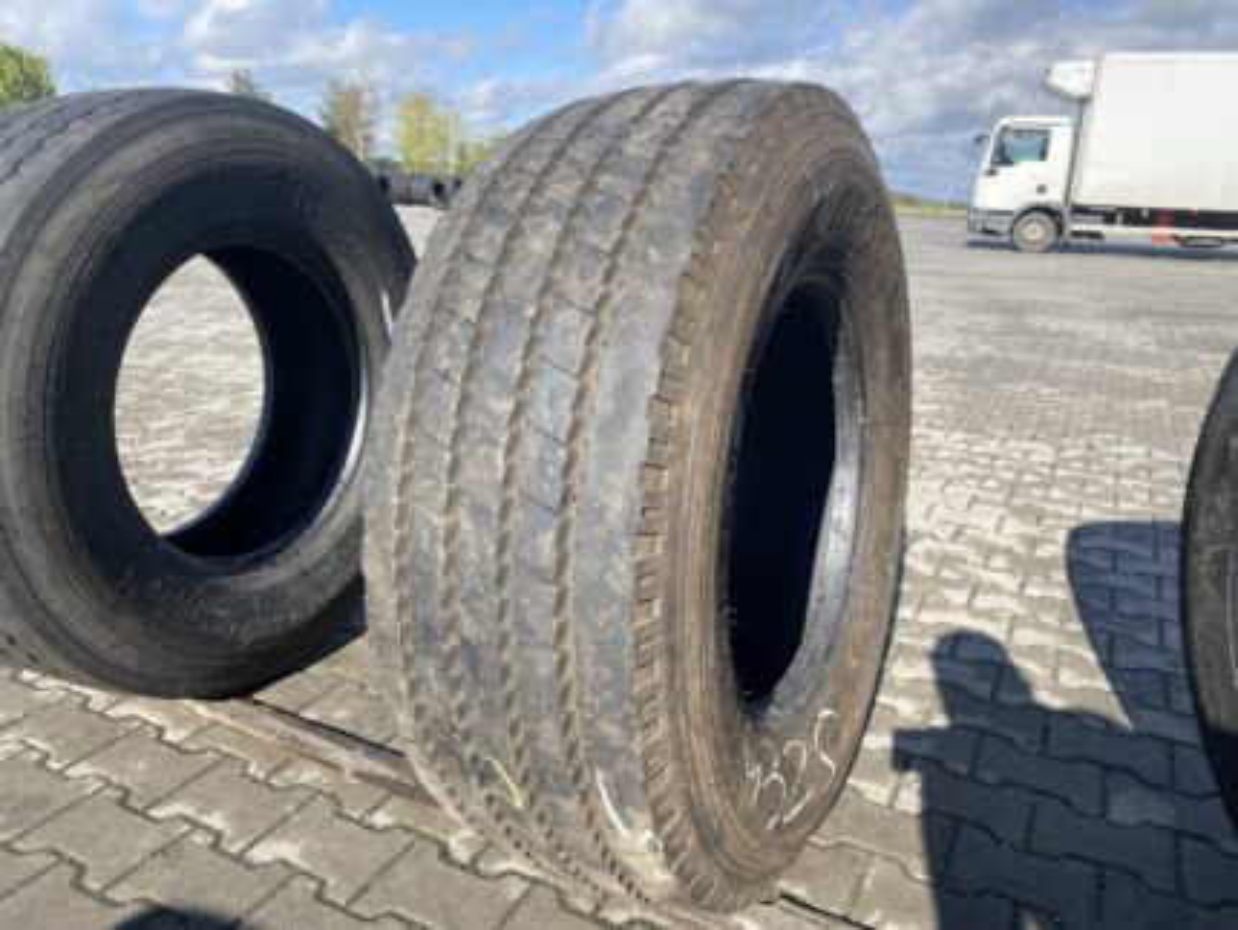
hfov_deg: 67.3
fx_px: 930
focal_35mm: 26
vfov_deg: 53.1
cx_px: 619
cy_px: 465
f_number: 1.8
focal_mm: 4.25
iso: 32
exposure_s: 1/1362
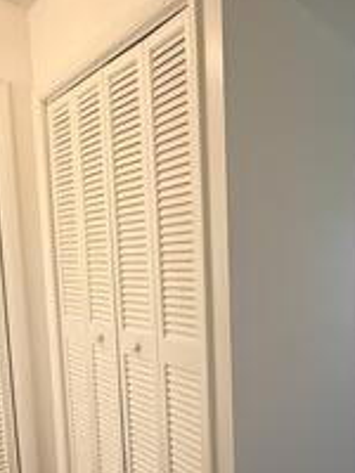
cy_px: 300
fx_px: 383
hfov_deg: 45.4
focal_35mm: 28
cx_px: 315
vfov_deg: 62.4
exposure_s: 1/60
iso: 200
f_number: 2.2
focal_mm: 2.22
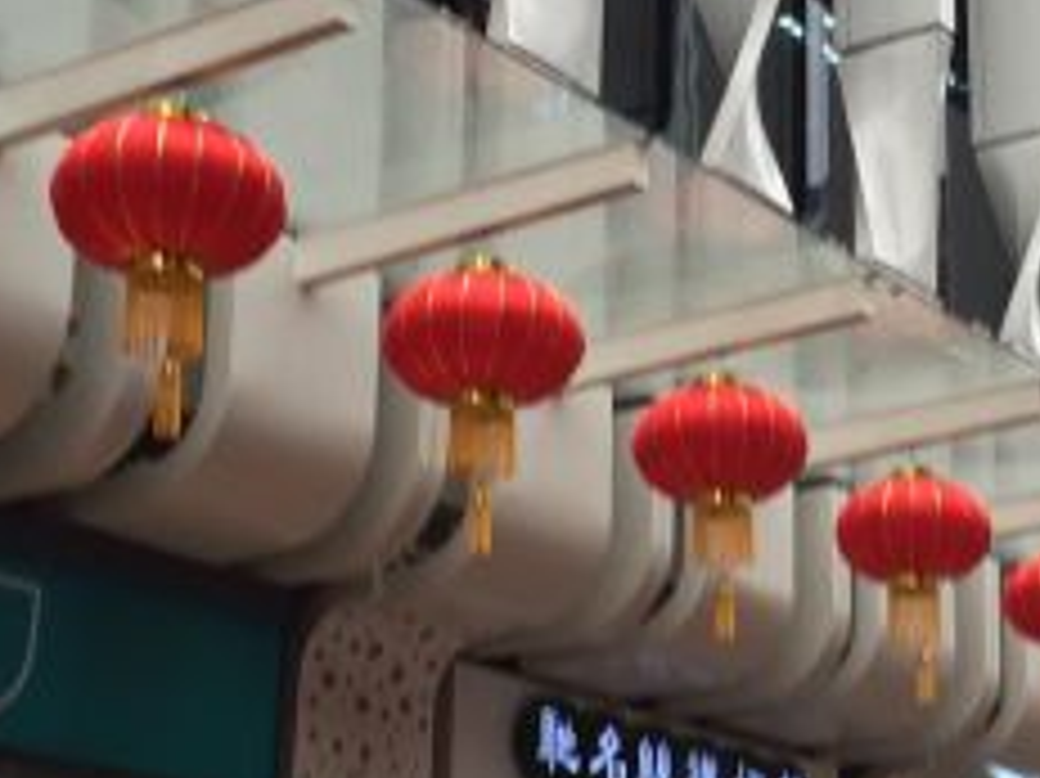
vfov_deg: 16.7
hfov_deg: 22.0
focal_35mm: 88
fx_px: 2642
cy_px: 510
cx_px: 842
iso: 32
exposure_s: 1/50
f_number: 2.2
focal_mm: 4.15
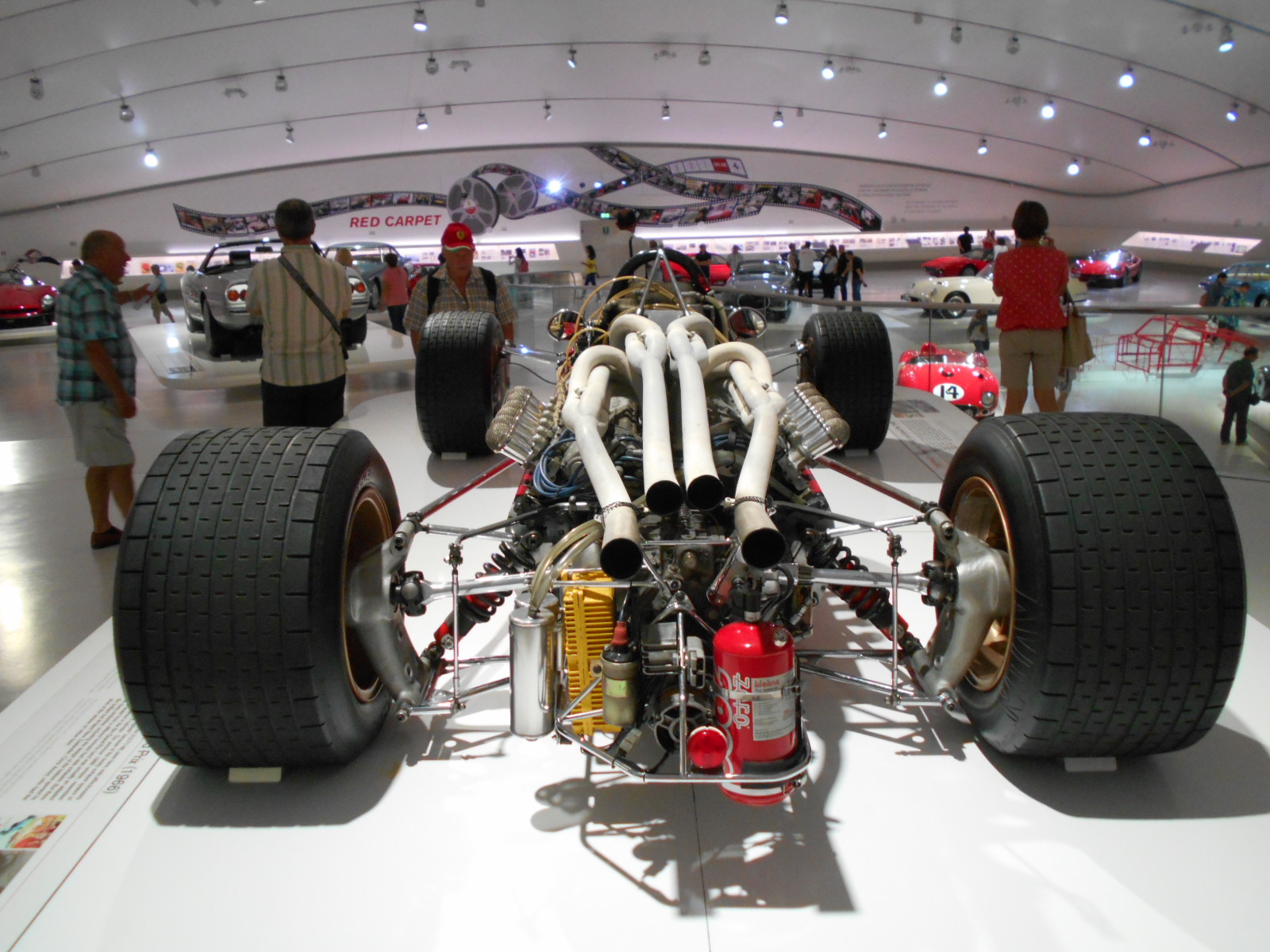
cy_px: 476
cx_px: 635
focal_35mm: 30
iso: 360
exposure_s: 1/30
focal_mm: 5.1
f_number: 3.4
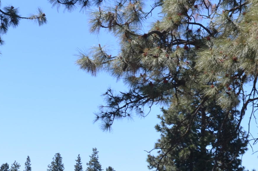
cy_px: 208
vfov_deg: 11.8
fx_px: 808
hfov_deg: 18.1
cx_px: 73
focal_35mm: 113
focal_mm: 22
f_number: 7.1
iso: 200
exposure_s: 1/200
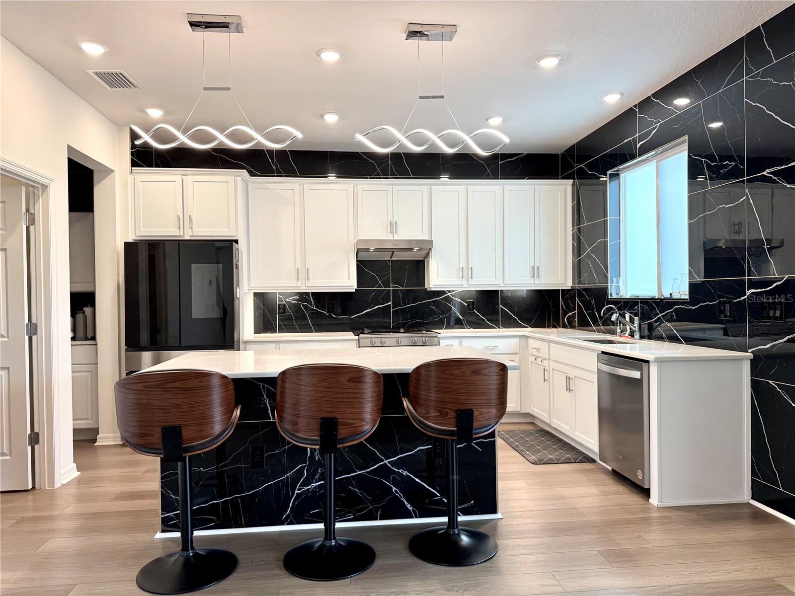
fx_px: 551
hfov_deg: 71.6
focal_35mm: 24
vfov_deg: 56.8
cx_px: 398
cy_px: 298
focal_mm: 6.76
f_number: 1.78
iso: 125
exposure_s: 1/120
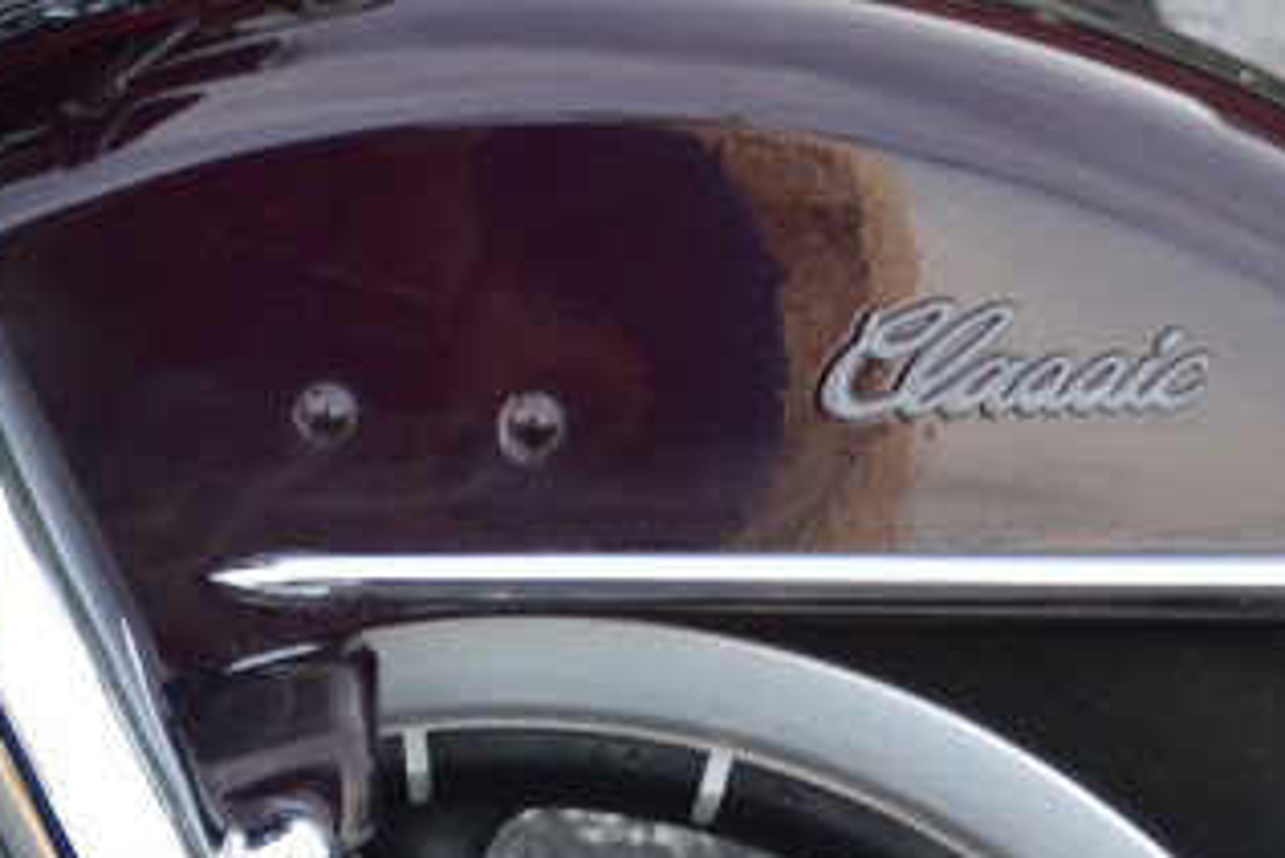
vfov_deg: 6.6
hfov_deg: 10.0
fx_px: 7320
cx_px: 492
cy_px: 1366
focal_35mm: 205
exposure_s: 1/125
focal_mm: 36
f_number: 5.6
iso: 180
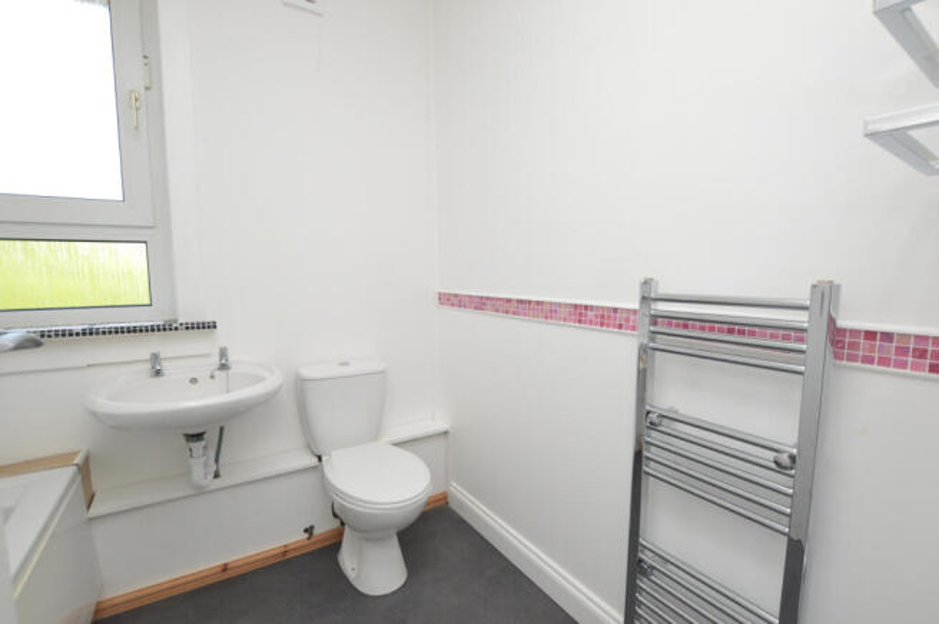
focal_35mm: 15
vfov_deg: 77.2
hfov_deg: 100.4
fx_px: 391
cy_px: 312
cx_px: 470
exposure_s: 1/125
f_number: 5.6
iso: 400
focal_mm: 10
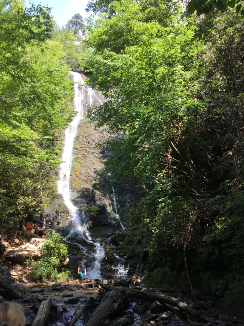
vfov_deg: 61.7
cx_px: 122
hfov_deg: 48.2
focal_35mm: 29
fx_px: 273
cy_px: 163
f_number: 2.2
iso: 25
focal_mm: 4.15
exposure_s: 1/278
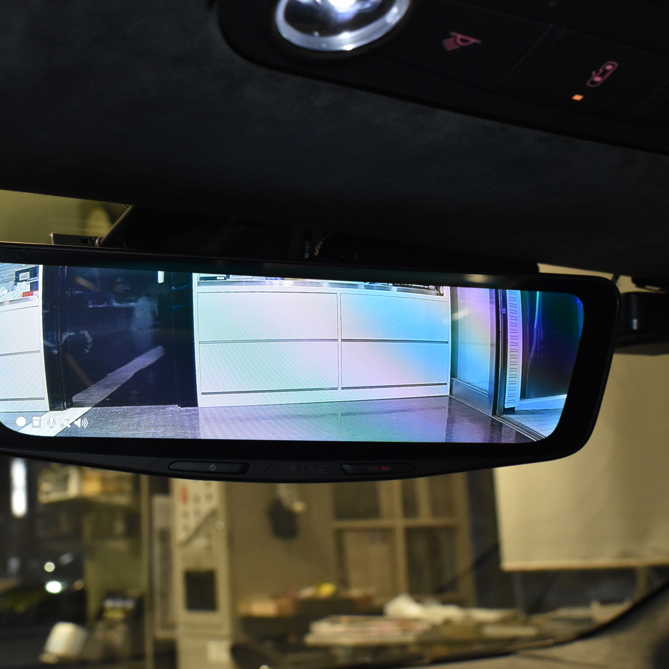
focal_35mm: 52
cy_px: 330
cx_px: 247
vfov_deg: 32.8
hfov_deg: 32.6
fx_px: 1137
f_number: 8
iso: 2000
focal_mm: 26
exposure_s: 1/60
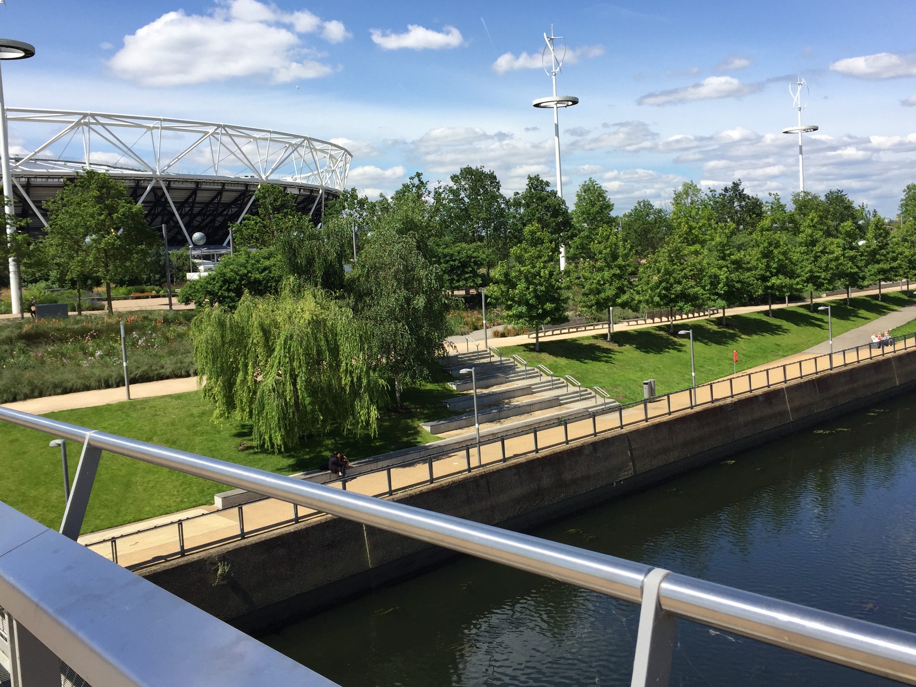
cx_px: 477
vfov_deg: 42.9
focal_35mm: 33
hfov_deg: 55.3
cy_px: 302
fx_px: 873
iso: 32
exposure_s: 1/2083
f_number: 2.2
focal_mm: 4.15
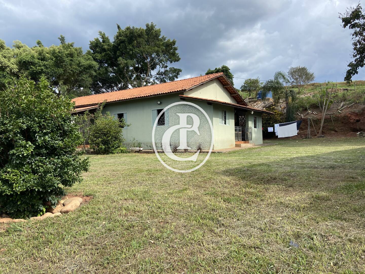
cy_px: 137
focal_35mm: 26
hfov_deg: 67.3
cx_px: 182
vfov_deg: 53.1
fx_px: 274
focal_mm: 4.25
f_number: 1.8
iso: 32
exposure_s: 1/1377
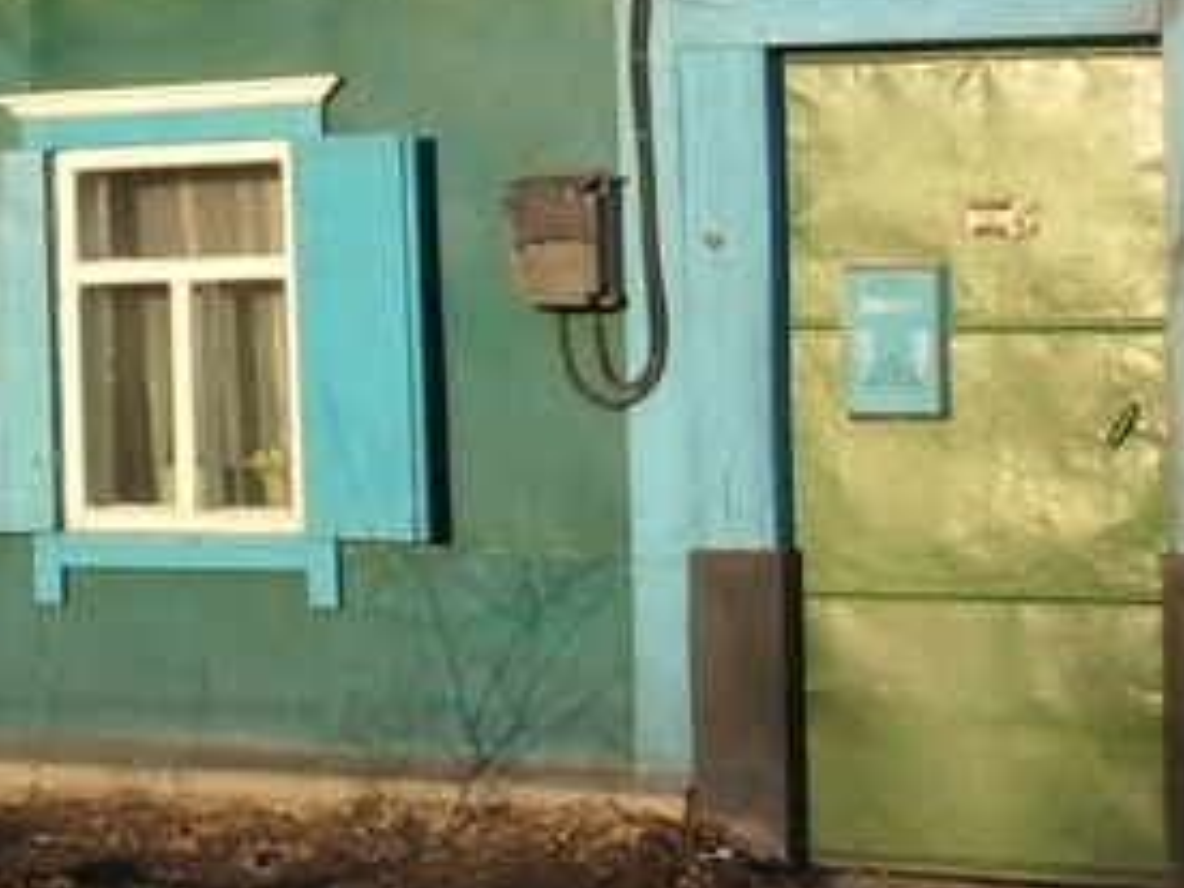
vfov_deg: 16.2
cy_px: 90
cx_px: 408
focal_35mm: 90
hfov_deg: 21.7
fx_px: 3078
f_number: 5.6
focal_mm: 6.2
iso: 50
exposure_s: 1/168
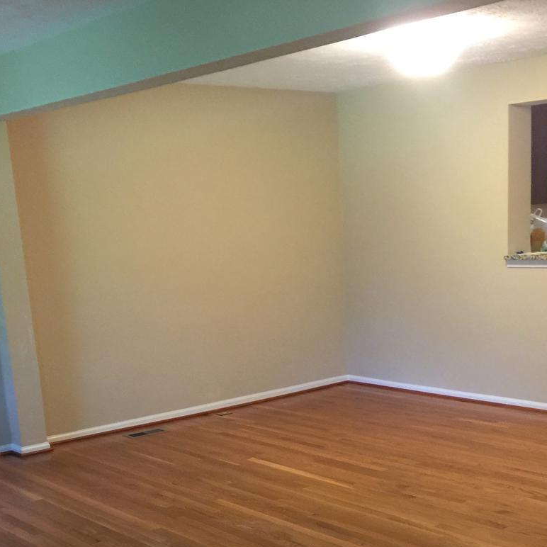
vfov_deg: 32.3
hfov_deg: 33.4
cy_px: 453
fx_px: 912
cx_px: 281
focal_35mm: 51
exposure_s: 1/10
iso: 100
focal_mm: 4.15
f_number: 2.2
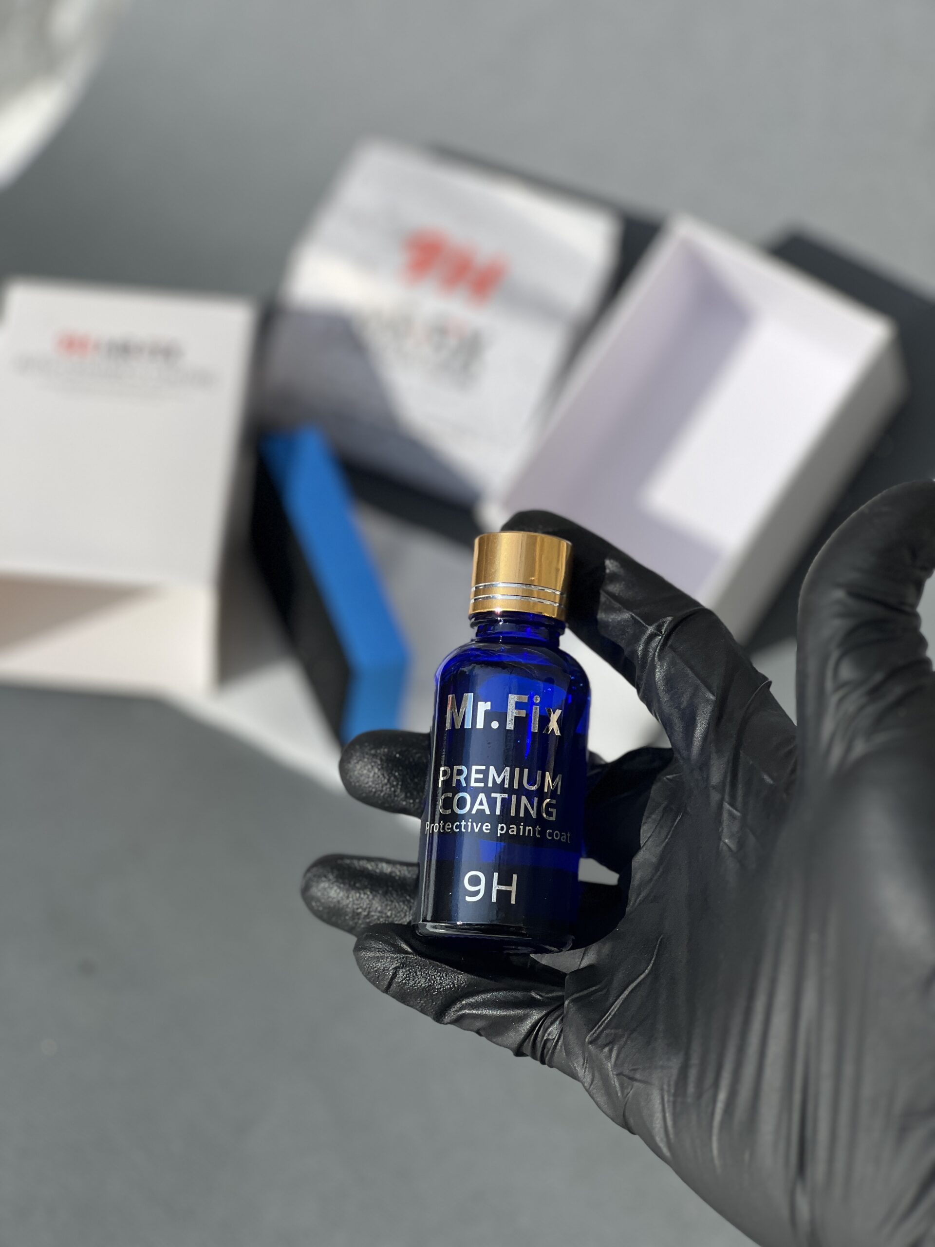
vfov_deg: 25.3
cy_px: 624
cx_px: 468
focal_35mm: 77
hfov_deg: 19.1
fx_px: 2773
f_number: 2.8
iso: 32
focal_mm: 9
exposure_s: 1/1429
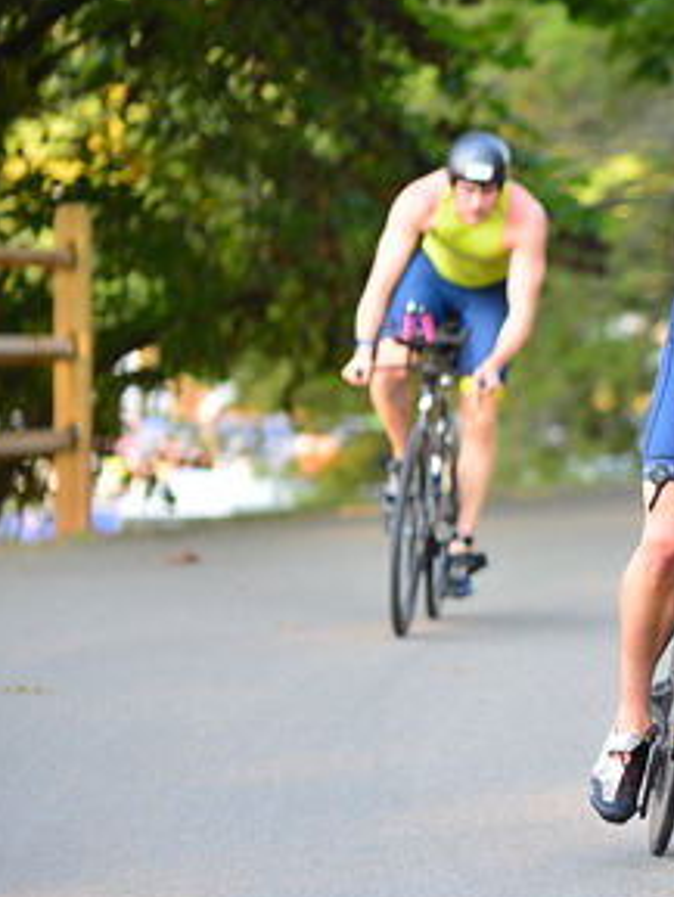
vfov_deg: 8.0
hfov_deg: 6.0
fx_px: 6408
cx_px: 836
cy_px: 419
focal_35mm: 247
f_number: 2.8
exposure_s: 1/3200
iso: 2500
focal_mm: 135
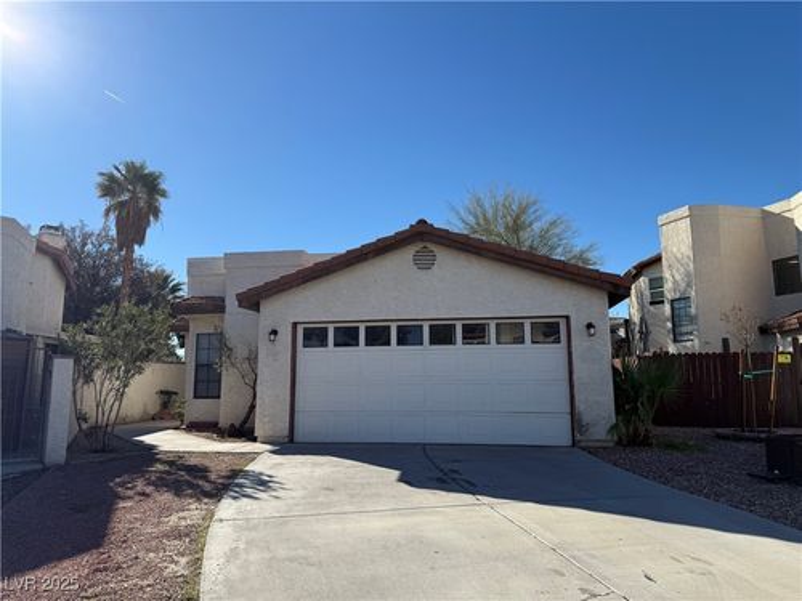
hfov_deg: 71.6
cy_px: 300
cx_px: 401
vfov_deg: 56.8
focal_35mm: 24
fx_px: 556
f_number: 1.78
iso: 80
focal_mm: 6.76
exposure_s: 1/5319
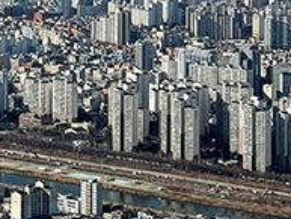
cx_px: 21
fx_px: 1632
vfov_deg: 7.5
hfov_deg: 10.1
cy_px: -133
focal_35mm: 194
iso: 25
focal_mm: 6
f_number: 2
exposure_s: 1/2500
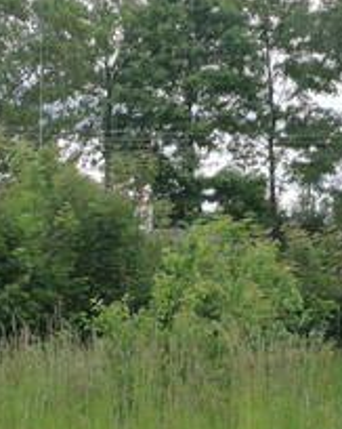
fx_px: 1747
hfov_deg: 11.0
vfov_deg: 12.8
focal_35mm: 138
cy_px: 755
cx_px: -35
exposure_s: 1/471
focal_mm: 4.75
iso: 50
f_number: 1.8
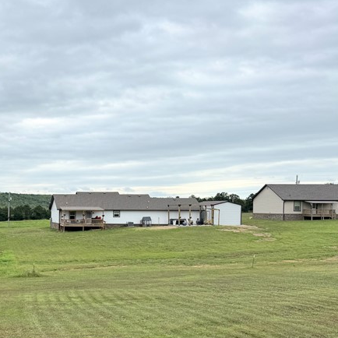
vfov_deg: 33.8
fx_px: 552
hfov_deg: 29.8
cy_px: 221
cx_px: -55
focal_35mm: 50
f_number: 1.78
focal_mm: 6.76
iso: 80
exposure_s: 1/3953
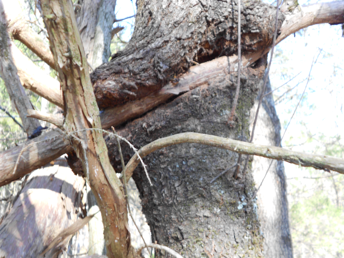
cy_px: 129
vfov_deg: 38.7
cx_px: 172
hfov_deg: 50.1
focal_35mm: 37
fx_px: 368
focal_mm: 6.7
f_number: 3.9
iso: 80
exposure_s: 1/30
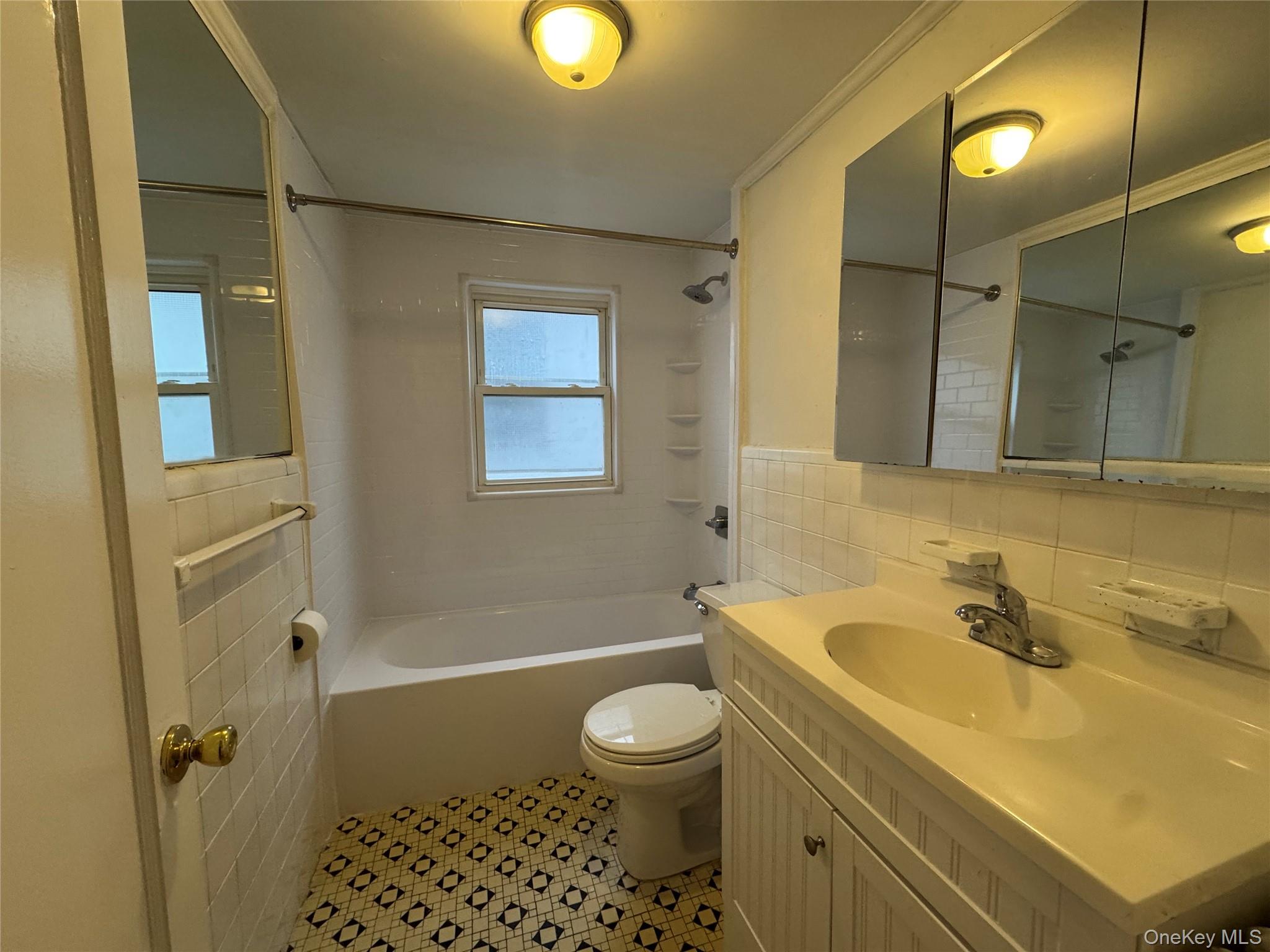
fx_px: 514
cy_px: 476
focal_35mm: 14
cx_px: 635
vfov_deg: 85.7
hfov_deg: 102.1
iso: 250
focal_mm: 2.22
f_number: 2.2
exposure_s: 1/60
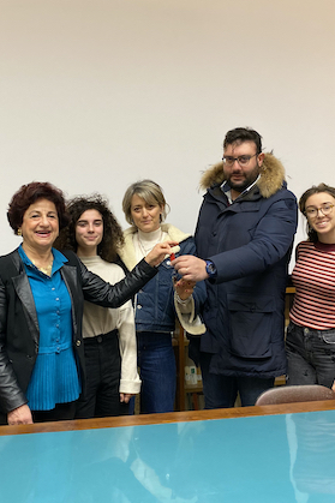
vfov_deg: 46.3
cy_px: 222
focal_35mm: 42
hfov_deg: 31.8
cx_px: 149
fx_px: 587
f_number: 1.8
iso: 320
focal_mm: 4.25
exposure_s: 1/50
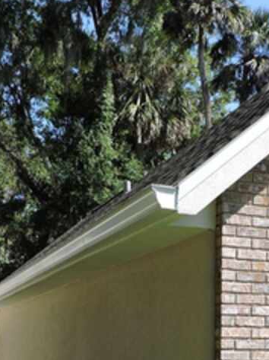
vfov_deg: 28.3
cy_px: 344
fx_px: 674
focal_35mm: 65
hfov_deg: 22.5
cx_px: 155
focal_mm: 4.3
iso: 100
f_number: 3
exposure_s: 1/800
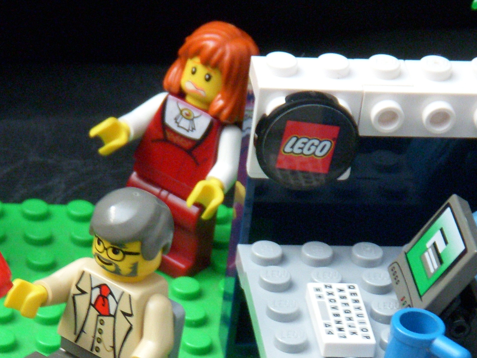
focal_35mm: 192
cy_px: 343
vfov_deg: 7.7
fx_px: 2646
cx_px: 195
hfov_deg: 10.3
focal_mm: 15.7
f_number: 4.1
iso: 400
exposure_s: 1/10
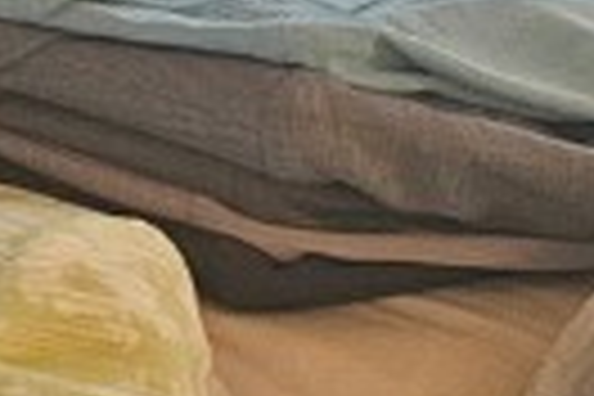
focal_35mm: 185
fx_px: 3052
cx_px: -765
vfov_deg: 6.7
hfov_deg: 9.9
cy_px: -842
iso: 640
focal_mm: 6.3
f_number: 1.7
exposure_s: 1/60
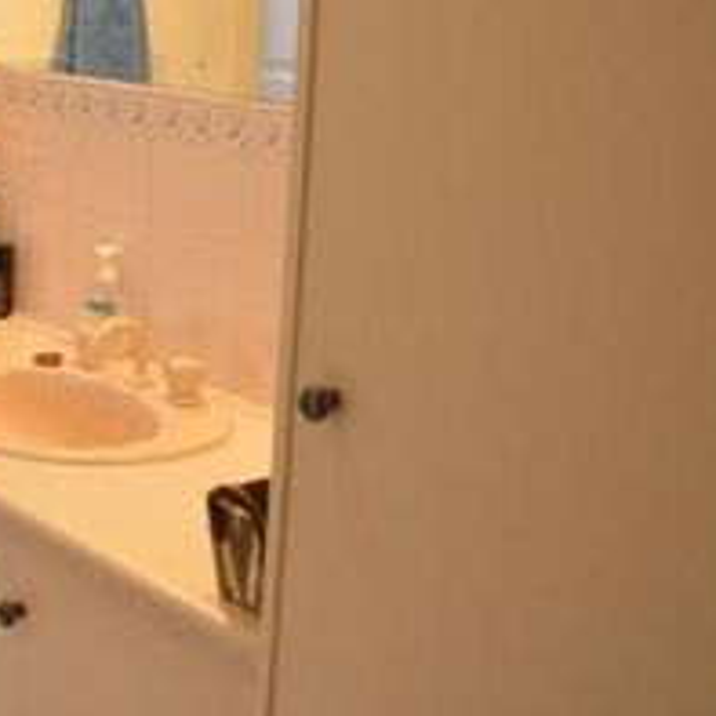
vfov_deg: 25.7
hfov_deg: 23.6
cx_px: -127
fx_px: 1568
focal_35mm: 67
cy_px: 362
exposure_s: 1/60
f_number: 3.8
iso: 800
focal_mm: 22
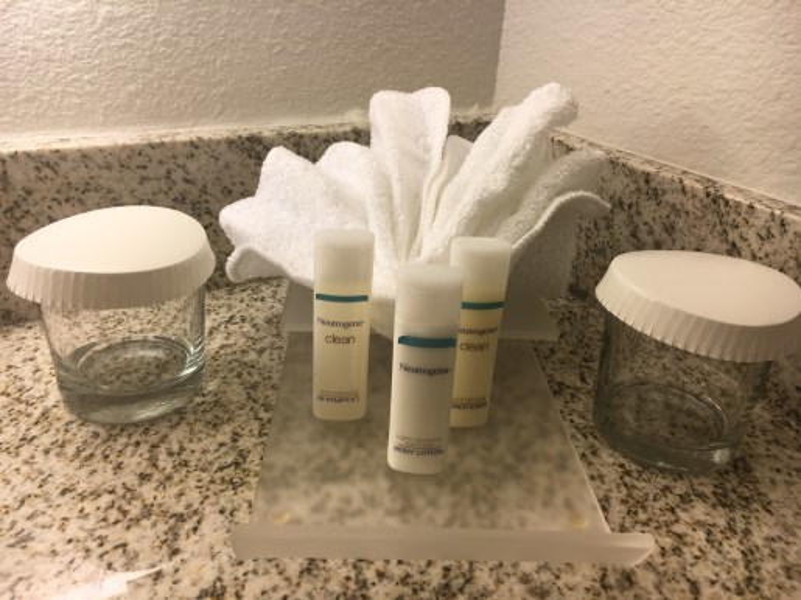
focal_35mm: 29
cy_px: 300
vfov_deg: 48.2
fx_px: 671
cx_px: 400
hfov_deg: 61.7
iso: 25
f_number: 2.2
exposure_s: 1/125
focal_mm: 4.15
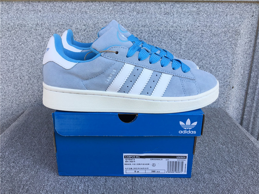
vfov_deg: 45.4
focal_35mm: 31
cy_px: 97
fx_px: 232
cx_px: 130
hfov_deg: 58.4
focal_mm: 3.3
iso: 25
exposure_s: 1/482
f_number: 2.4
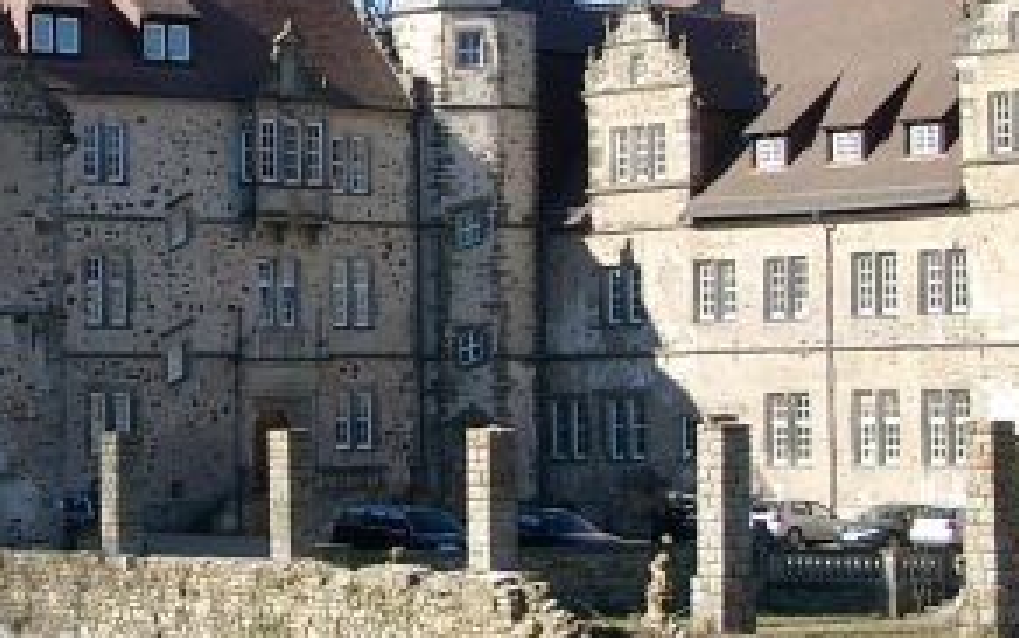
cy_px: 11
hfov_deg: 15.2
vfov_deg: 9.5
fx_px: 3805
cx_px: 217
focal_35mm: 137
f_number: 4
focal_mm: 9.82
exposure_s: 1/484
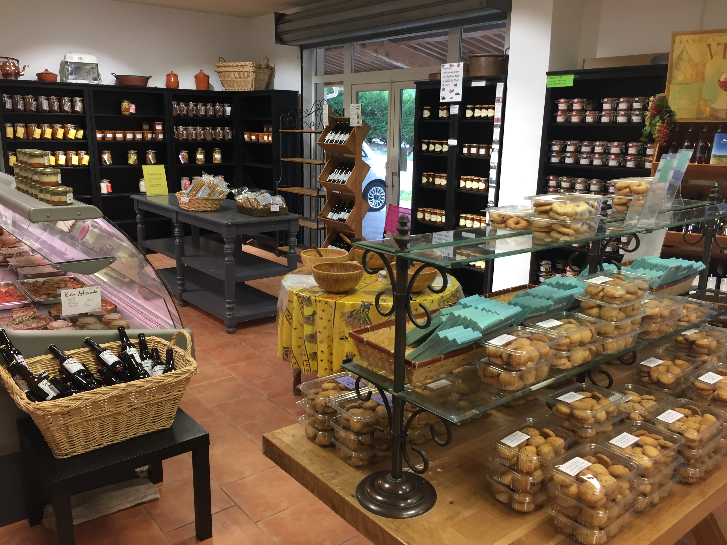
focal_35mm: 29
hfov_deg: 61.7
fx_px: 609
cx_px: 364
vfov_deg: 48.2
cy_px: 272
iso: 80
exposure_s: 1/33
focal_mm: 4.15
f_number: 2.2
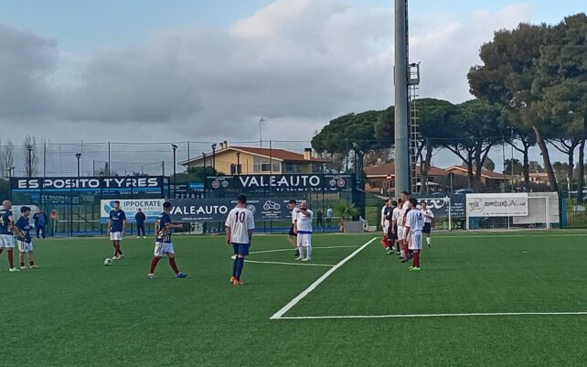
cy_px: 192
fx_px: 1136
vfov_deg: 18.3
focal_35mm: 71
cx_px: 439
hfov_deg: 28.6
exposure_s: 1/187
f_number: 1.8
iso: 100
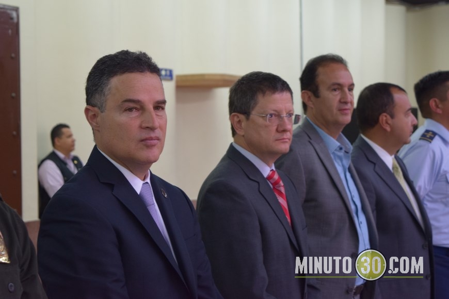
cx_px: 224
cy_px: 150
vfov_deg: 16.6
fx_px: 1029
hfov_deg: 24.6
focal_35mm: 82
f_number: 5.6
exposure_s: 1/60
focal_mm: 55
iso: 1250
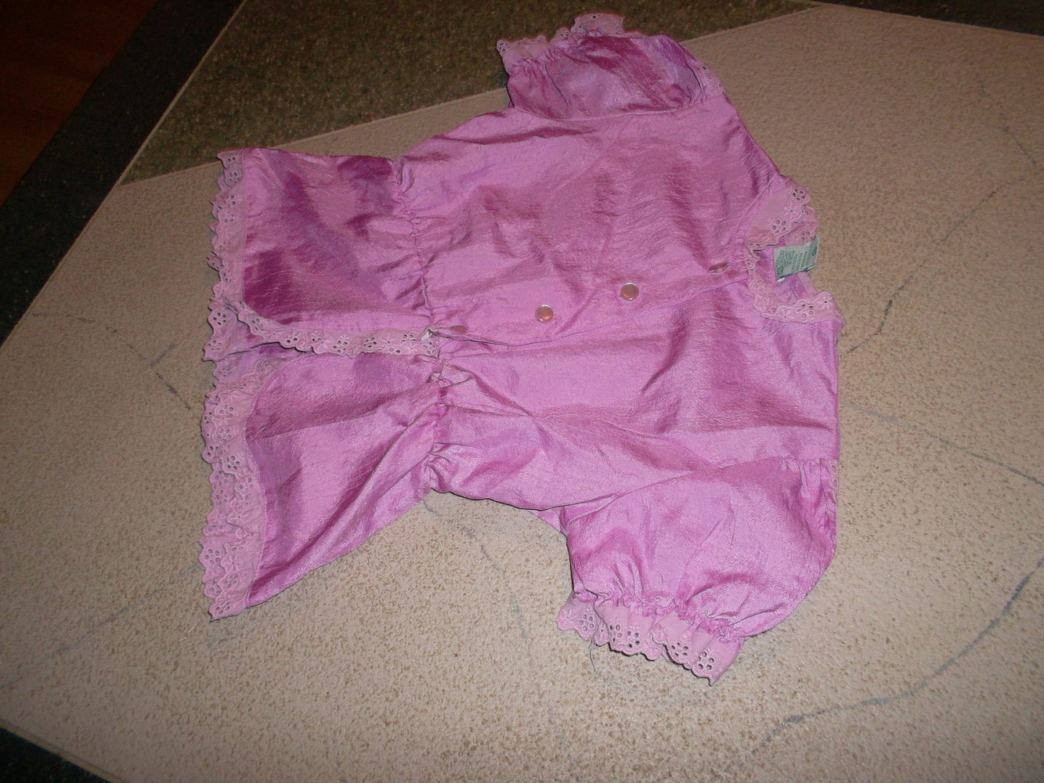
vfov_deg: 49.8
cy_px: 392
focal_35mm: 28
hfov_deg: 63.4
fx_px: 845
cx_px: 522
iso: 100
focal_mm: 4.1
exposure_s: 1/45
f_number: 3.3
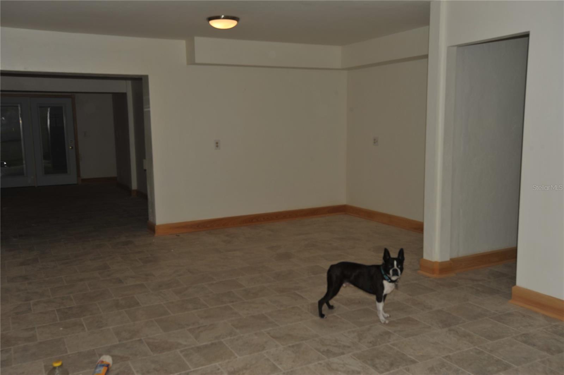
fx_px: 548
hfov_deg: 54.5
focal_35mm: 35
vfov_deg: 37.8
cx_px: 282
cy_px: 188
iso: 200
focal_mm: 35
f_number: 9
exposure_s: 1/160
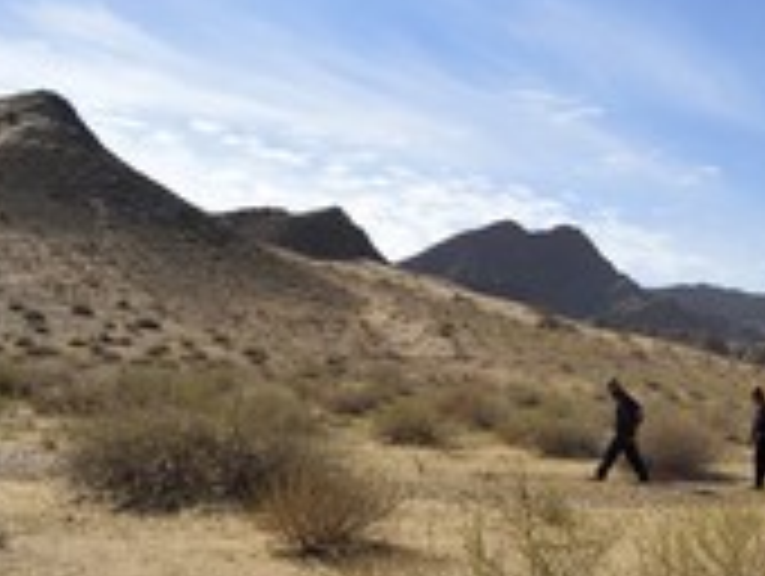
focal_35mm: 57
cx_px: 914
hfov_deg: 29.2
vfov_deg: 25.4
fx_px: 1261
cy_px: 436
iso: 200
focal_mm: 24
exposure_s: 1/320
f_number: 13
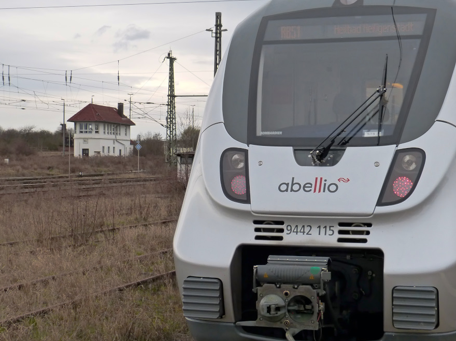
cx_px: 295
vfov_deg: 24.4
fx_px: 790
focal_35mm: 60
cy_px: 193
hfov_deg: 32.0
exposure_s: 1/320
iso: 160
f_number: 4
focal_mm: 7.8
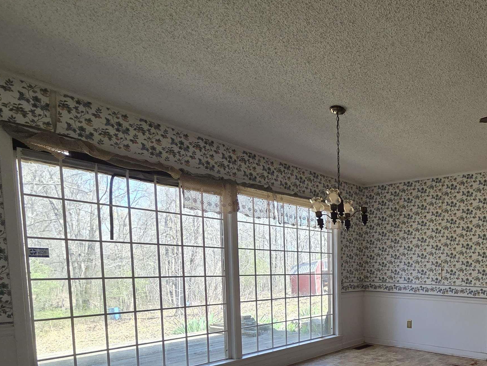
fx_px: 324
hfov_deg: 64.6
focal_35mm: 23
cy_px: 304
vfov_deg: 54.0
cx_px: 415
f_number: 2.2
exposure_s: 1/120
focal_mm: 2.2
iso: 80
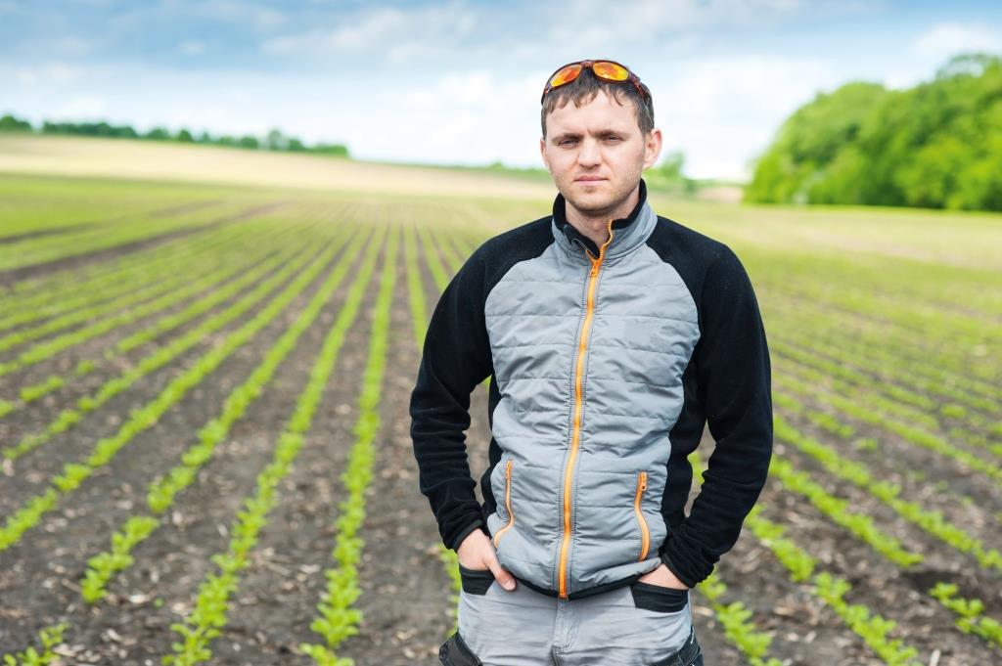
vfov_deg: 16.0
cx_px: 501
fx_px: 2364
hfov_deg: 23.9
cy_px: 333
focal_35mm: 85
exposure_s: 1/1000
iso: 200
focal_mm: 85
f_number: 4
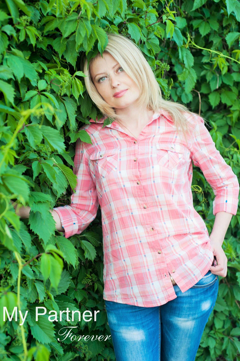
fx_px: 501
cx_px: 120
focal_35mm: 50
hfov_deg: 27.0
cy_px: 180
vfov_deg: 39.6
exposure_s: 1/60
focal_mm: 50
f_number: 4
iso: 200
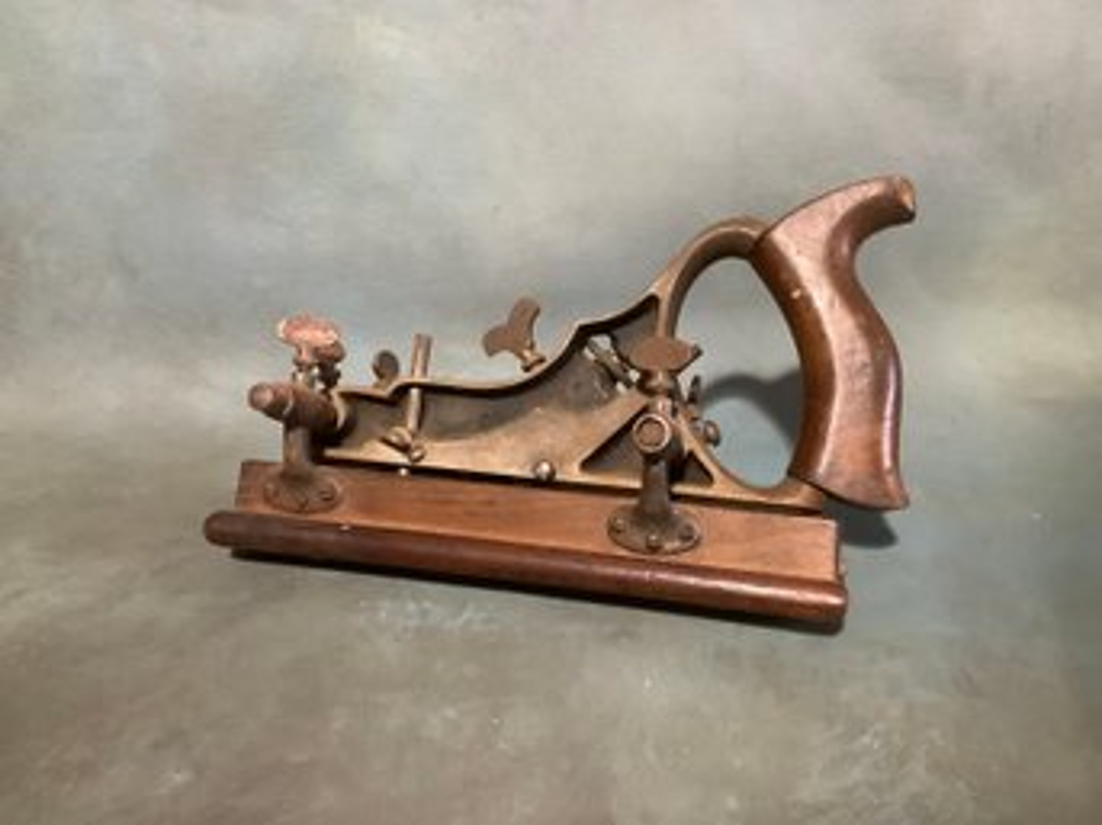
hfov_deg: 58.4
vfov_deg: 45.4
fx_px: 987
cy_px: 412
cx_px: 551
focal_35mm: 31
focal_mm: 3.3
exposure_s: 1/30
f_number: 2.4
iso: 400
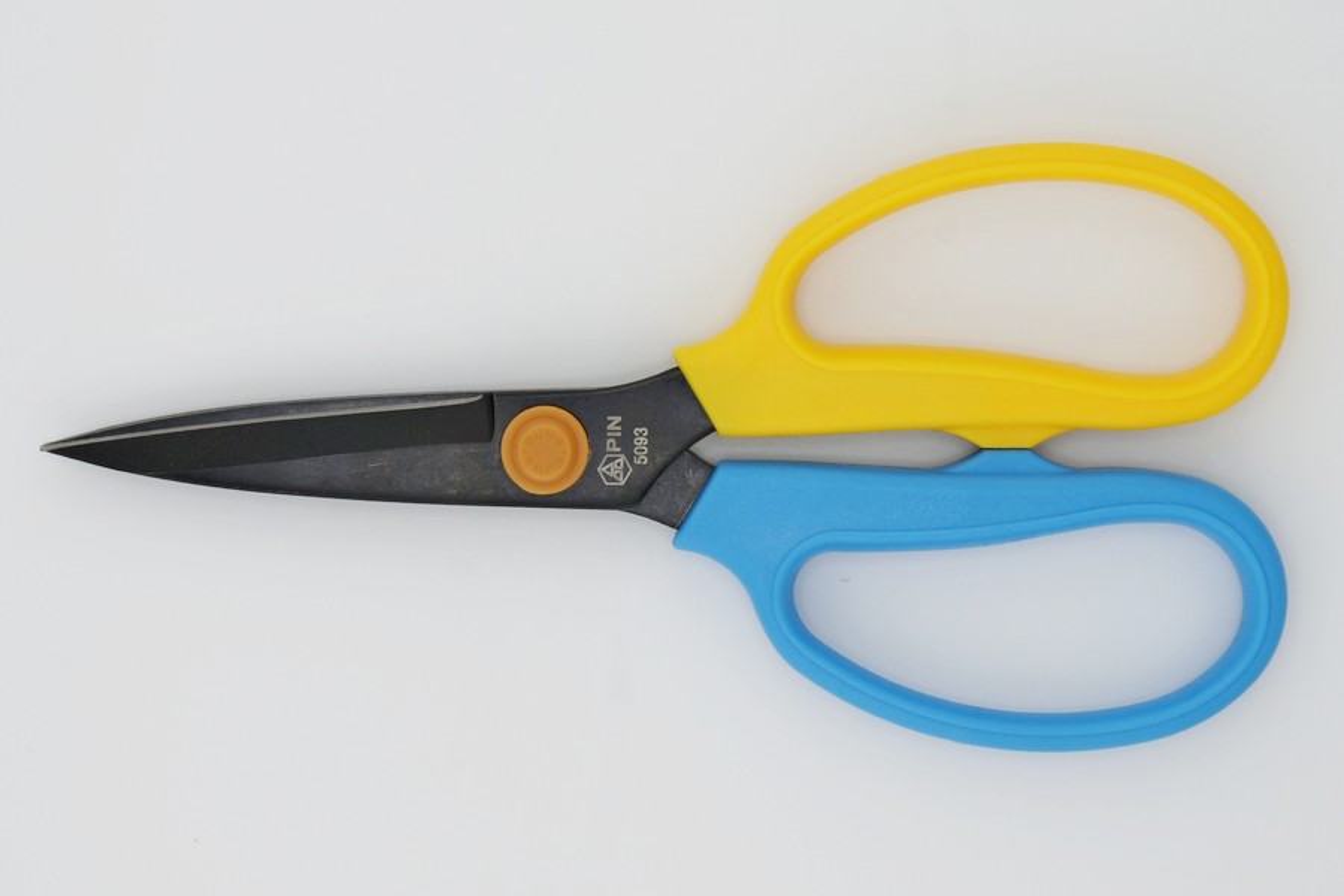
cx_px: 672
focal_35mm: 82
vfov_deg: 16.6
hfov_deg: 24.6
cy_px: 448
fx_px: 3080
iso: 200
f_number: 9
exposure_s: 1/400
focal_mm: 55
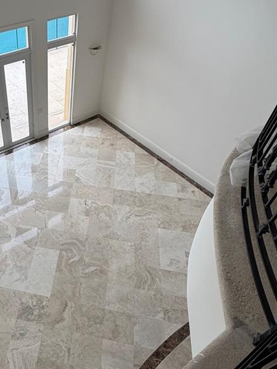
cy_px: 178
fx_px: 310
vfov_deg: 61.7
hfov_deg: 44.8
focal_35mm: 29
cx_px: 40
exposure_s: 1/121
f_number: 2.2
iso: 100
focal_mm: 2.22
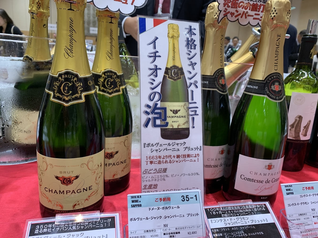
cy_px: 119
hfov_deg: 67.3
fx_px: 239
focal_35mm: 26
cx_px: 159
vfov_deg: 53.1
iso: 100
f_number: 1.8
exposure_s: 1/50
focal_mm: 4.25
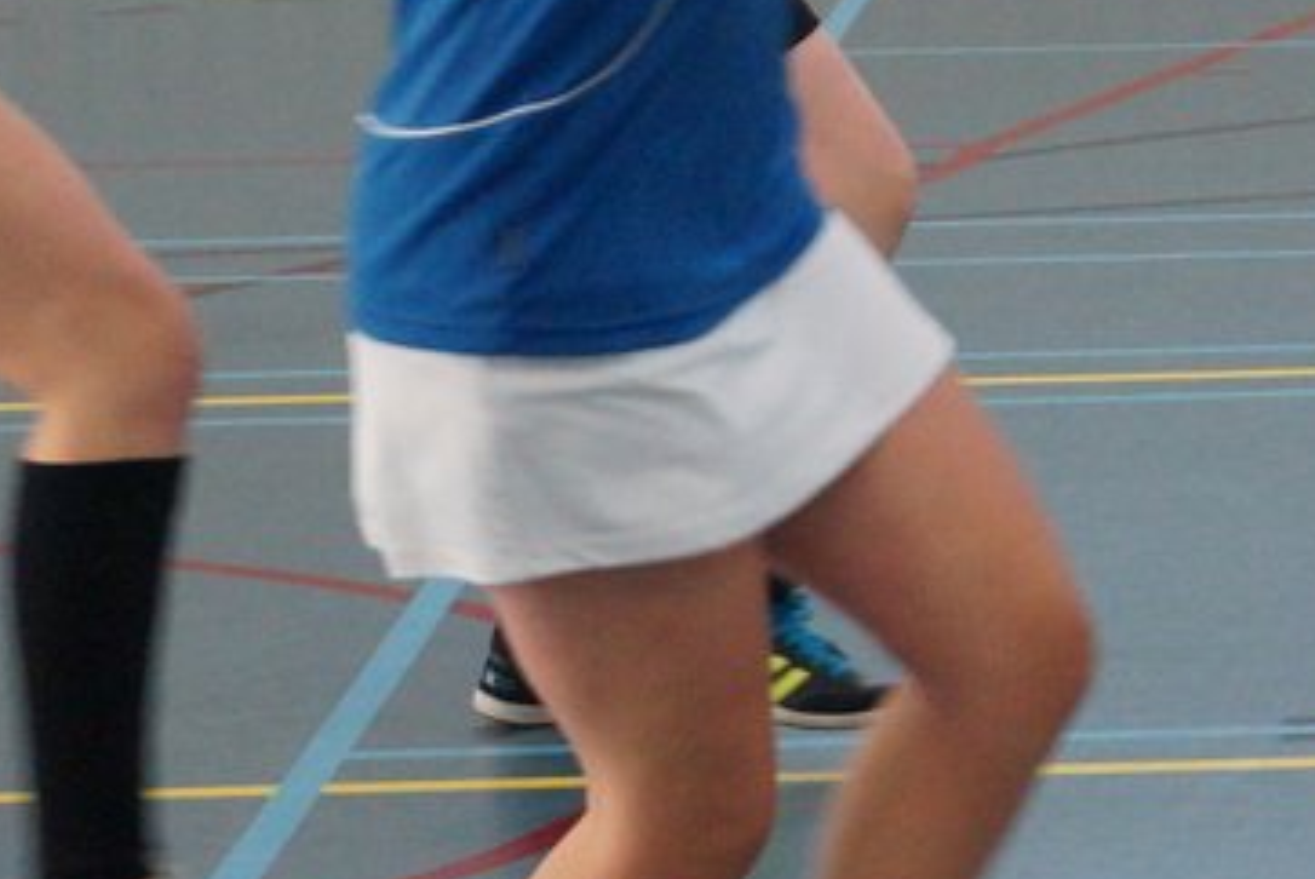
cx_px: 1715
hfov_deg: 9.5
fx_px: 7750
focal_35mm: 212
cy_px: -151
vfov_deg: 6.5
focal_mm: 50
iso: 1600
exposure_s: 1/250
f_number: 4
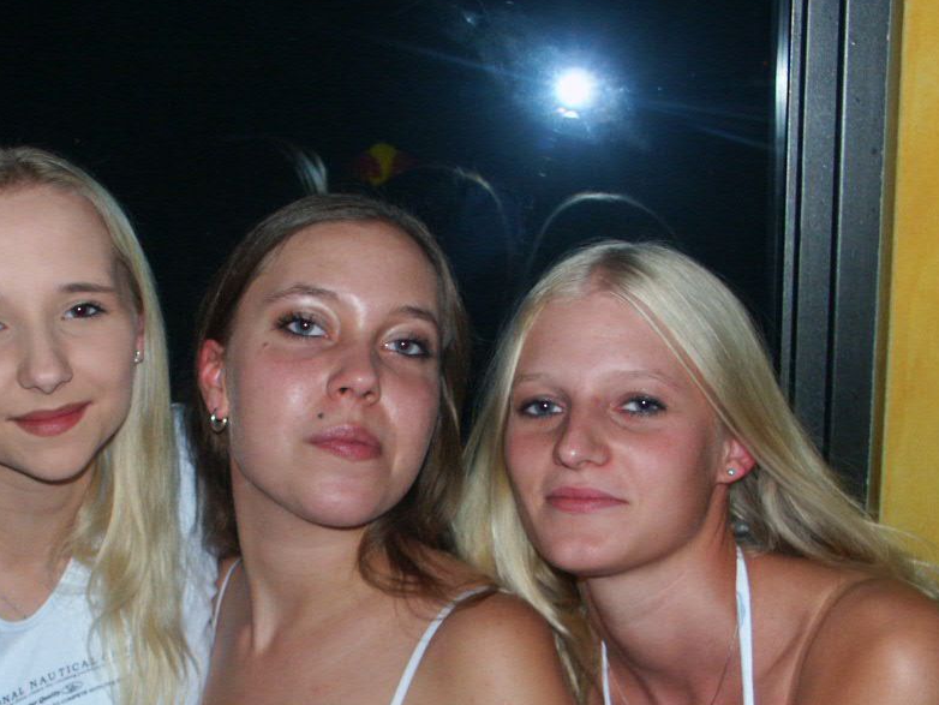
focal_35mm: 54
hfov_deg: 35.3
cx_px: 341
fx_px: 1465
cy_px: 542
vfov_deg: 26.6
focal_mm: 8.56
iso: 200
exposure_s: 1/45
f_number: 2.8
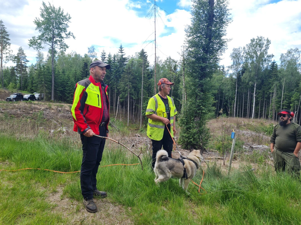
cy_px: 112
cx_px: 150
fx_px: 226
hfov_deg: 67.3
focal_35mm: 26
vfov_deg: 53.1
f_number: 1.8
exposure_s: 1/935
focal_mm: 5.4
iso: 50
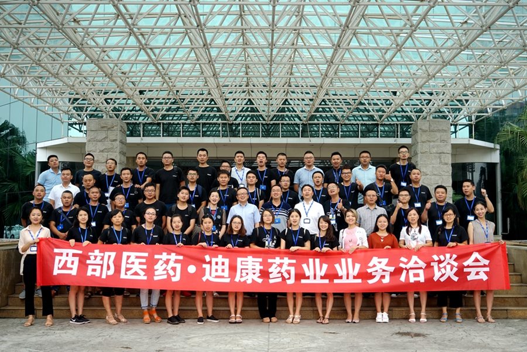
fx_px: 615
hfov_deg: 46.4
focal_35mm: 42
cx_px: 264
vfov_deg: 31.9
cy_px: 176
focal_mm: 42
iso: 100
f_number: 4.5
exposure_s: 1/160
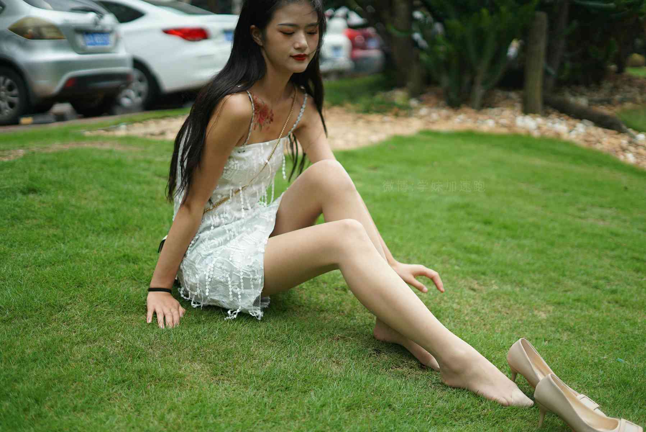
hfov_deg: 39.6
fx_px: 898
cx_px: 323
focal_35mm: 50
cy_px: 216
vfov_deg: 27.0
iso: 200
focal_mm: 50
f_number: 1.8
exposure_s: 1/3200
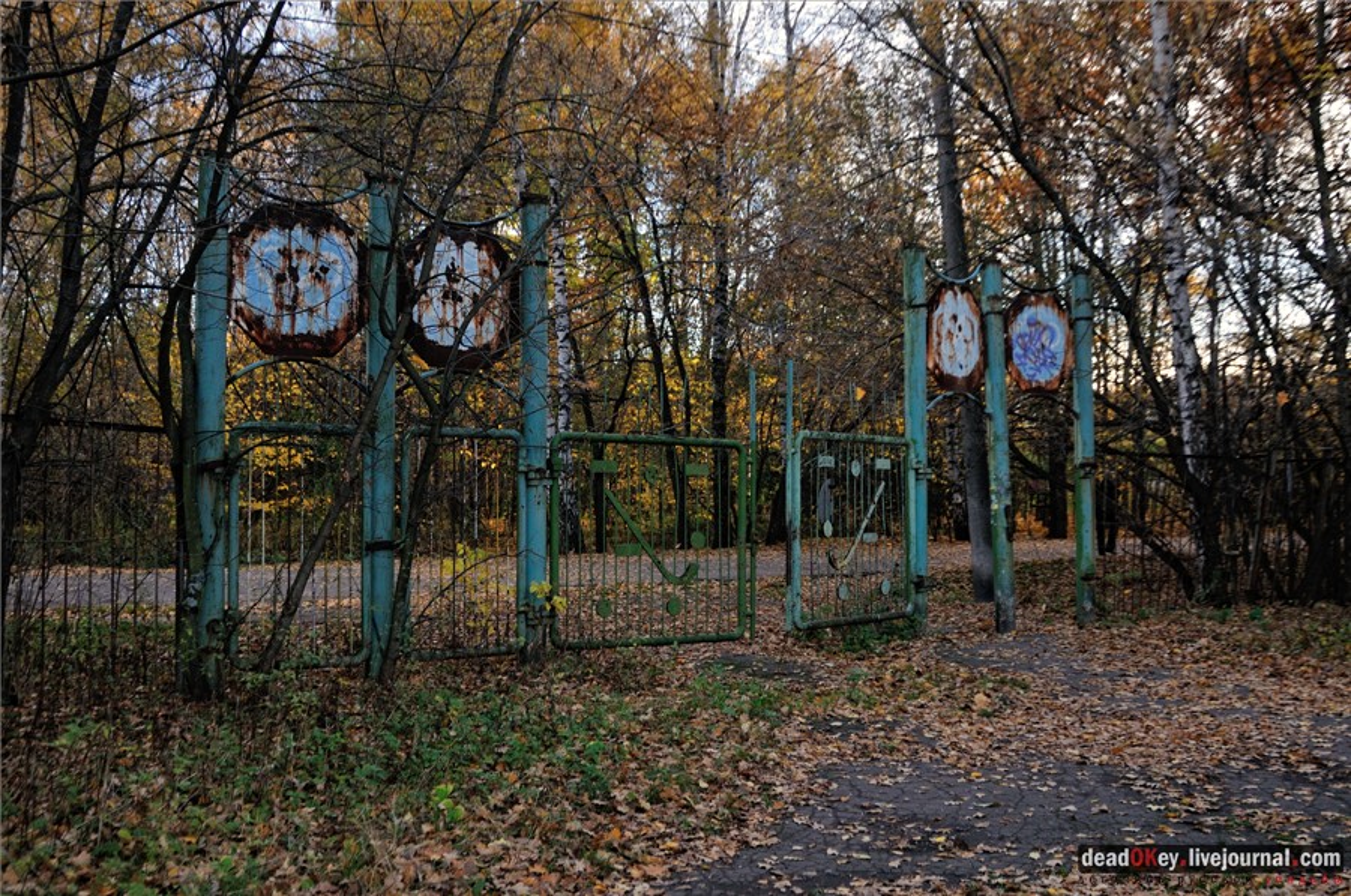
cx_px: 676
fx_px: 1349
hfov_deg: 53.2
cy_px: 448
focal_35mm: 36
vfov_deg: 36.8
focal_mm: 24
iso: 320
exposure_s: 1/320
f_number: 4.5
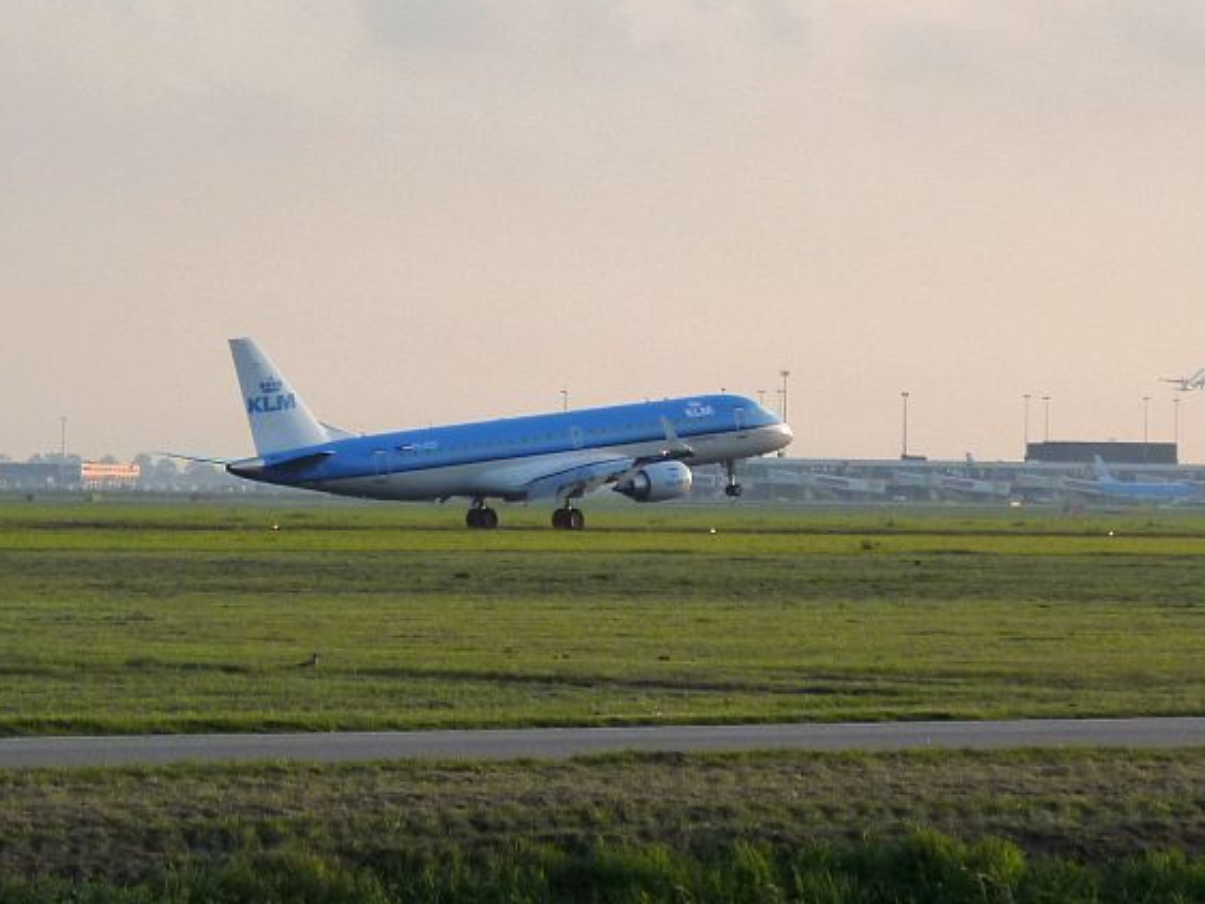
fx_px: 8704
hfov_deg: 7.9
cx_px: 657
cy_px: 148
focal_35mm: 250
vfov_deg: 5.9
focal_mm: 22.5
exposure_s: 1/320
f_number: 4.5
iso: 125
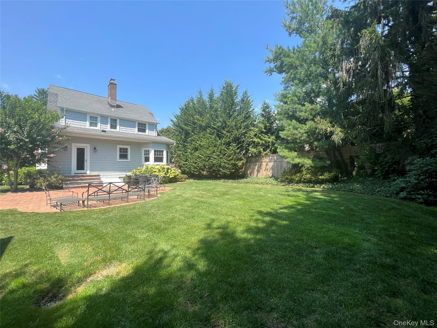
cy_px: 164
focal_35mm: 13
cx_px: 218
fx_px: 164
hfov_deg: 106.2
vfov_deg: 89.9
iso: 32
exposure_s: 1/657
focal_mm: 1.57
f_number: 1.8
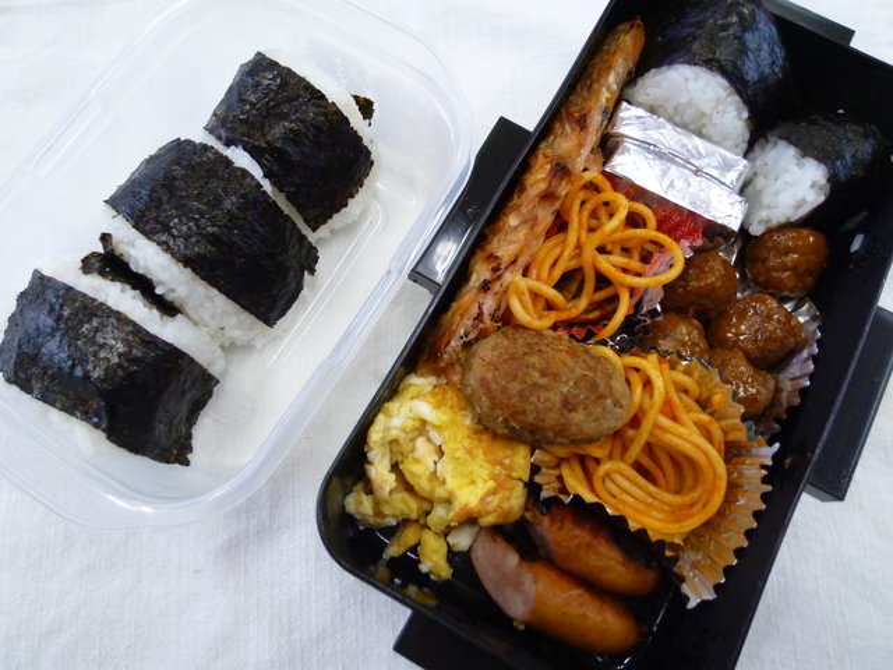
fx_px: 619
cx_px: 446
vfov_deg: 56.8
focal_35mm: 24
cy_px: 335
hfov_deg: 71.6
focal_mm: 4.3
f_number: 2.2
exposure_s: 1/60
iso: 200
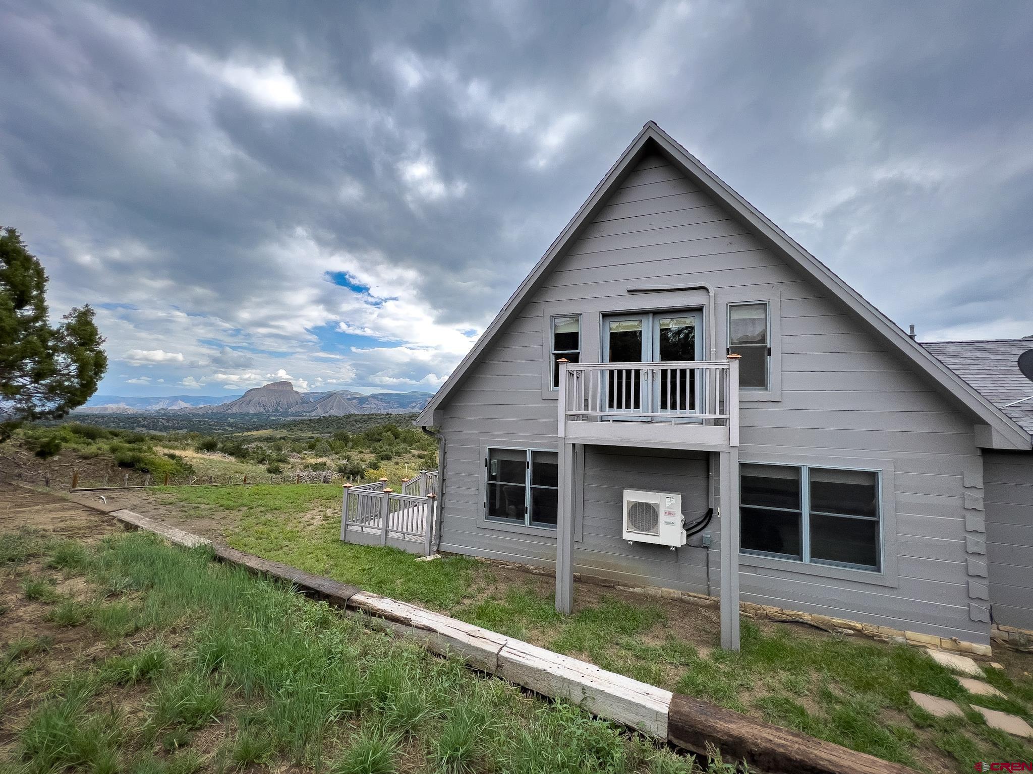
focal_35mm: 13
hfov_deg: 106.2
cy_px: 387
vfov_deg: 89.9
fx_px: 388
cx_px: 516
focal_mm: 1.57
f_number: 1.8
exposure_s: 1/1500
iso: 32
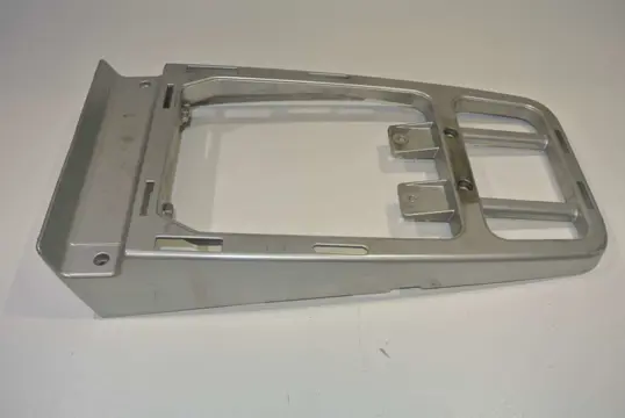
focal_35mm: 37
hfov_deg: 51.8
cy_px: 209
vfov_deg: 36.0
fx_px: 643
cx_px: 312
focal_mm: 14
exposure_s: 1/60
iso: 200
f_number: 4
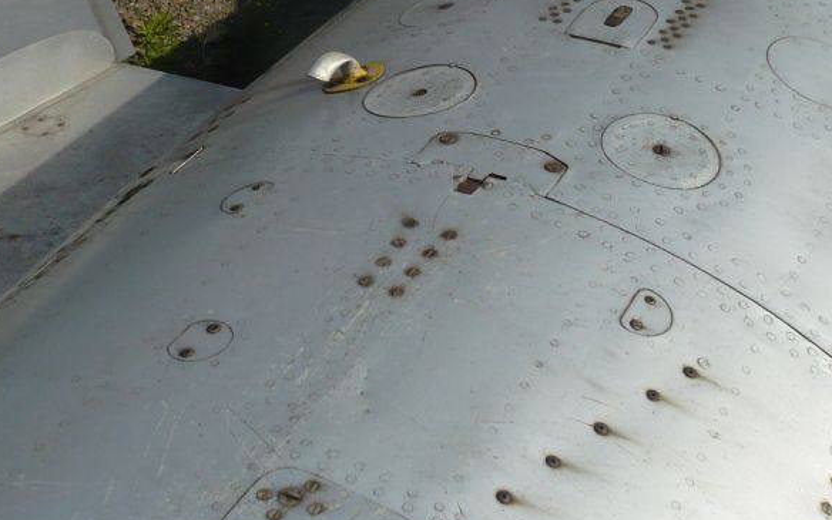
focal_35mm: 65
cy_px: 81
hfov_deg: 31.5
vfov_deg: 19.7
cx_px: 447
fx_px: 1474
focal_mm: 5.8
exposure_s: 1/400
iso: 100
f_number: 8
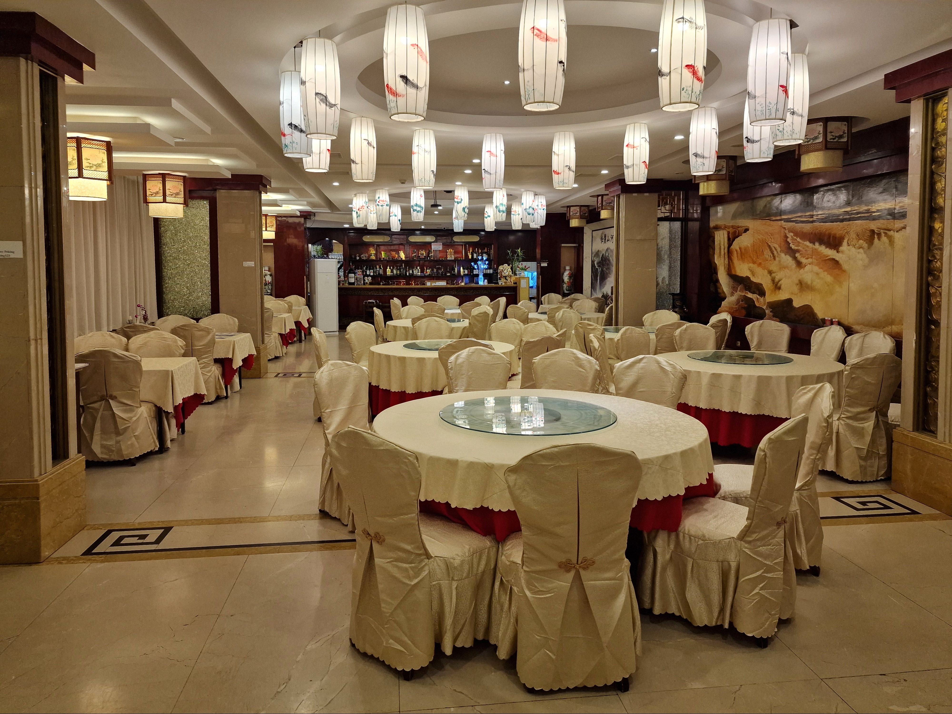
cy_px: 357
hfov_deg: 73.9
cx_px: 476
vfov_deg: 58.9
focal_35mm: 23
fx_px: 633
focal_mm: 6.4
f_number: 1.8
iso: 250
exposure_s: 1/100
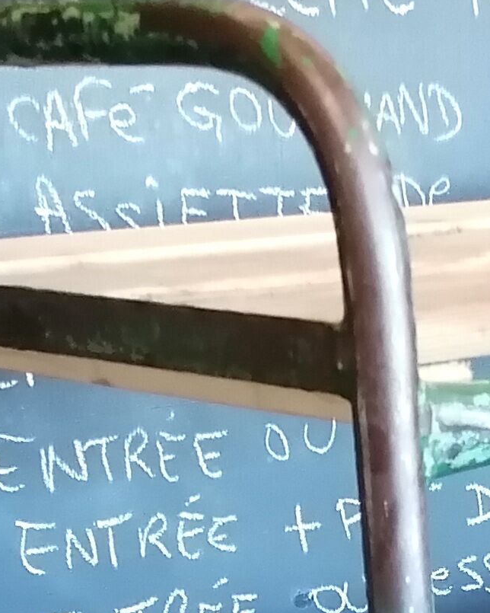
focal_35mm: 131
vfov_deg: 13.1
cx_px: 698
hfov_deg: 11.4
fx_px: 2375
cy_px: 1144
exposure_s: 1/20
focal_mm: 4.75
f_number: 1.8
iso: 500
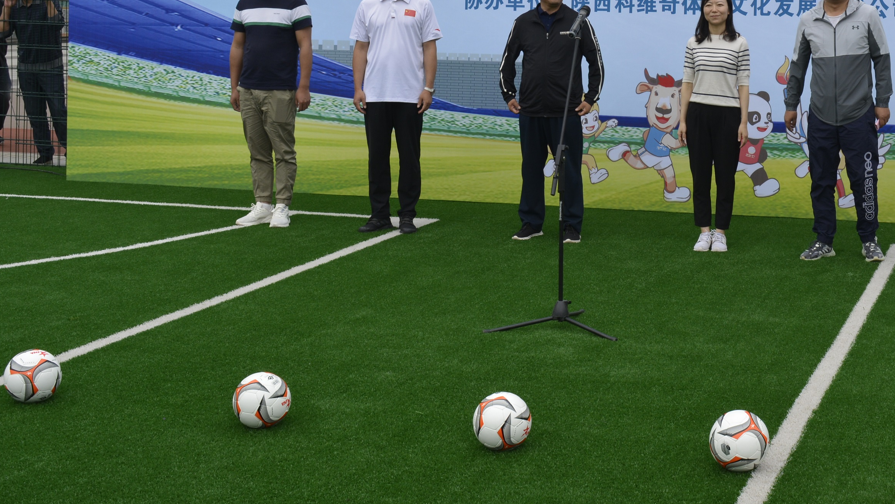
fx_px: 1469
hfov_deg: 32.9
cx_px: 719
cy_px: 49
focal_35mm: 62
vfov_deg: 19.1
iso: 200
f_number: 8
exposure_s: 1/250
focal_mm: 23
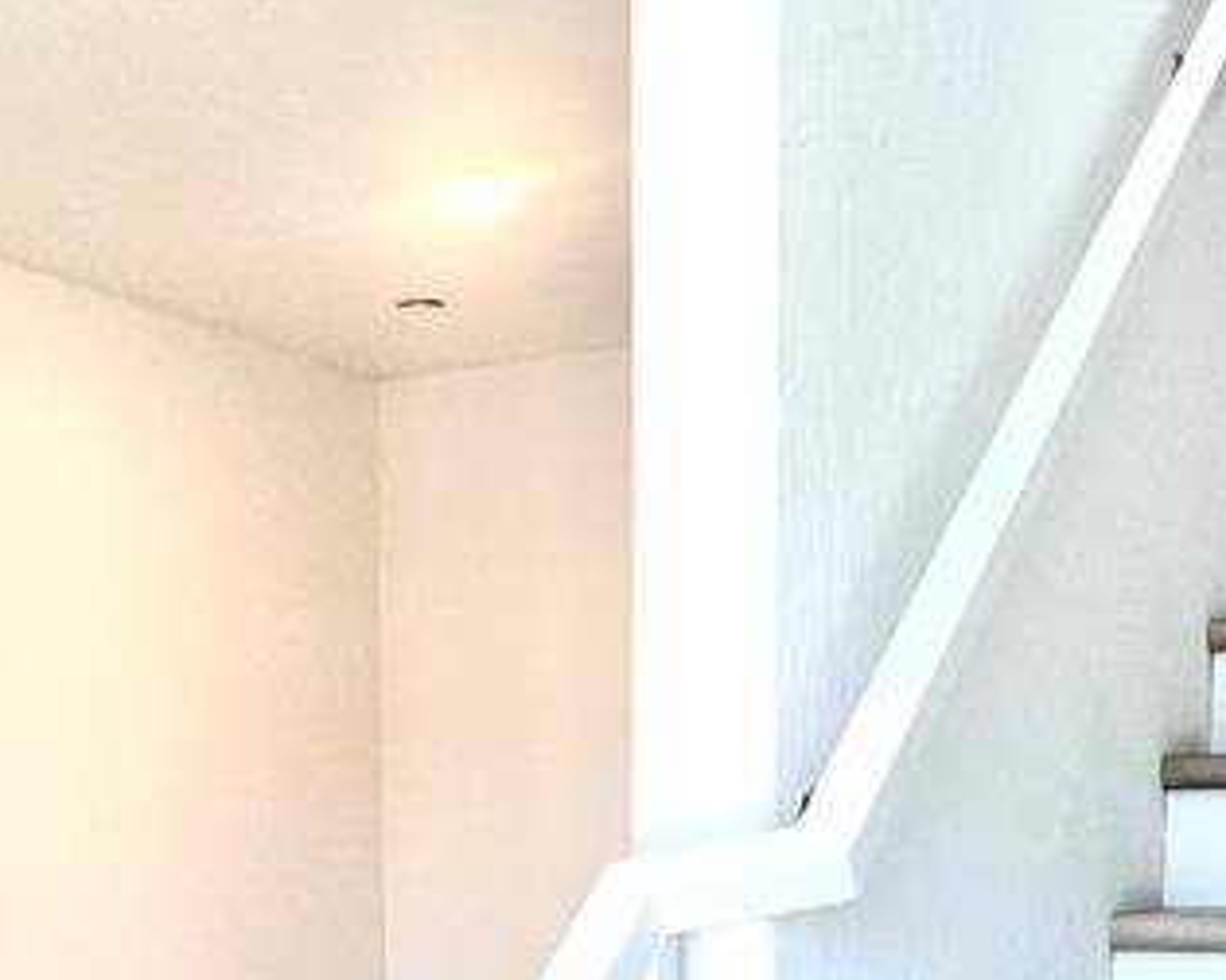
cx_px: 362
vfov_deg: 22.5
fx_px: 2359
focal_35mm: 65
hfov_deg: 28.8
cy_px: 998
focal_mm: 2.22
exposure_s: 1/120
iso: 100
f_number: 2.2
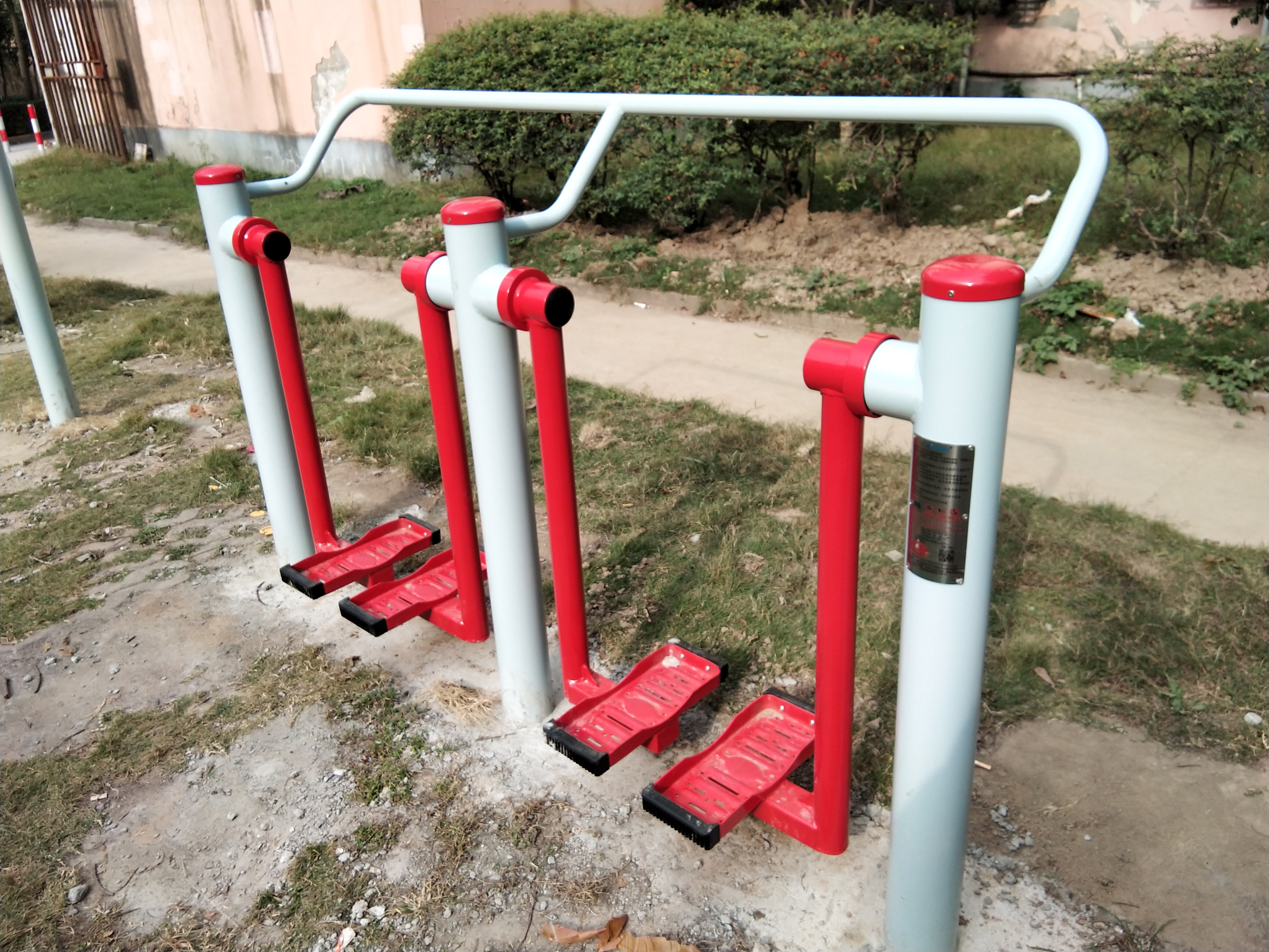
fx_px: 1136
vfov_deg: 45.4
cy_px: 476
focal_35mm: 31
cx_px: 634
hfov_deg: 58.4
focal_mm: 3.69
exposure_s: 1/140
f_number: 2.2
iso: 50
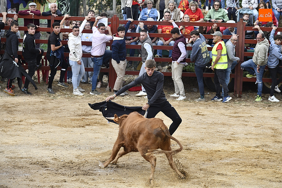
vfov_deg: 9.1
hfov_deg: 13.7
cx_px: 141
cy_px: 94
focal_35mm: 150
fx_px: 1175
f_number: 4.5
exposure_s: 1/400
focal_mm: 150
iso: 1000
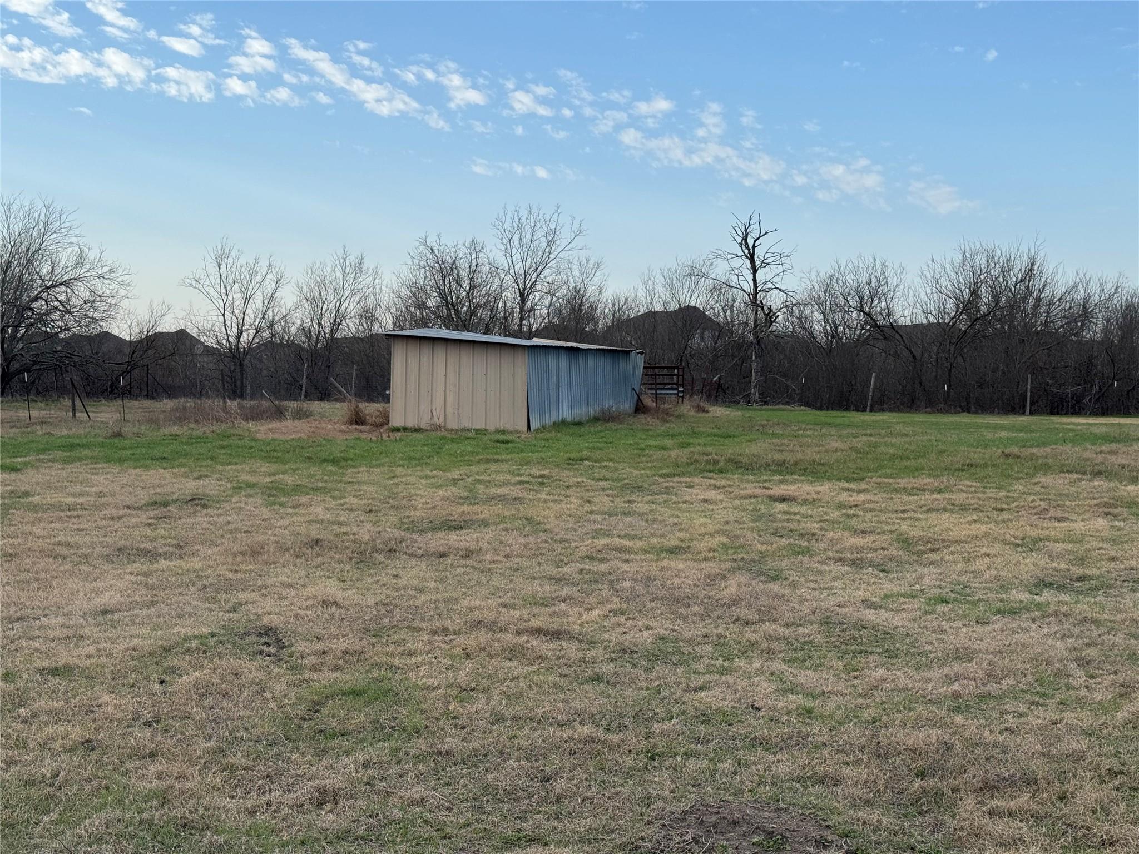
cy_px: 427
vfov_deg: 30.3
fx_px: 1579
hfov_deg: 39.7
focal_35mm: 48
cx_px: 570
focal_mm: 6.76
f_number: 1.78
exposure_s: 1/2252
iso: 64
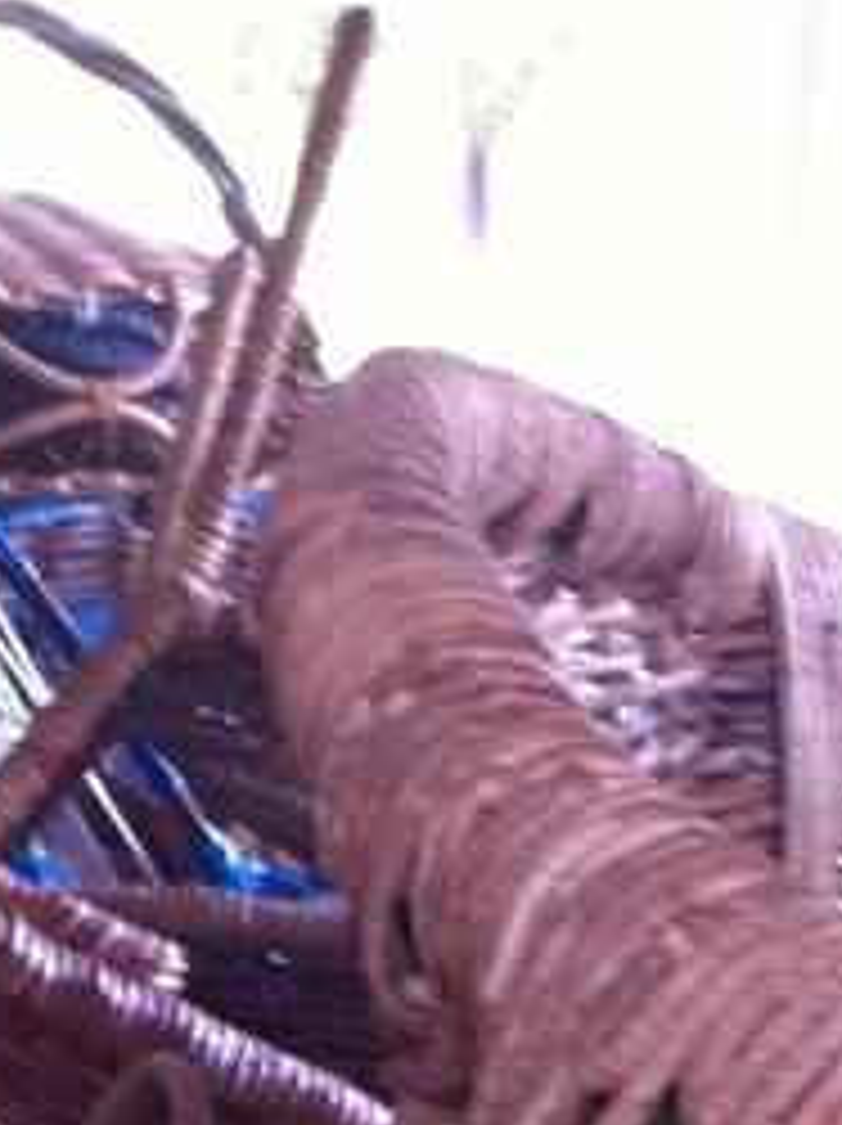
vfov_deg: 10.7
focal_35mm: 168
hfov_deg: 8.7
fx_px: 5458
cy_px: 2326
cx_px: -207
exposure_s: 1/17
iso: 80
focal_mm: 3.85
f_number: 2.8
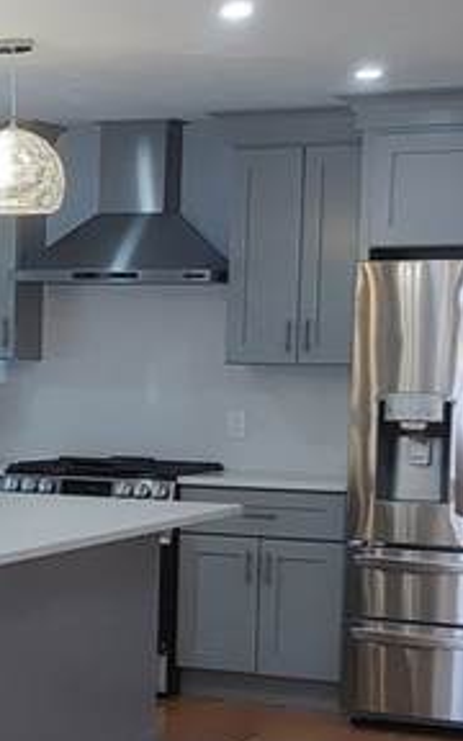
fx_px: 1979
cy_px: 507
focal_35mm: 98
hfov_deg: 12.7
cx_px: -229
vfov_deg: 21.1
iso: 50
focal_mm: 5.58
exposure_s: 1/120
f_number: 1.8
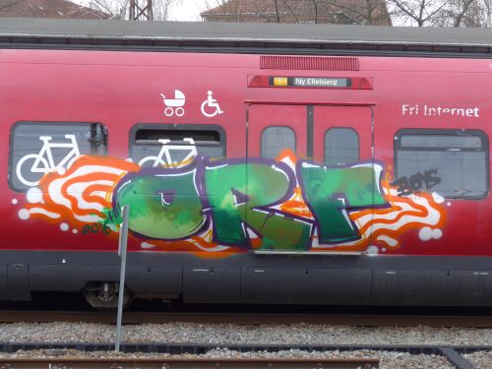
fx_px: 1137
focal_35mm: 80
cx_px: 246
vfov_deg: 18.4
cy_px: 184
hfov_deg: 24.4
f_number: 4.4
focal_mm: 16
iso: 100
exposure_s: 1/80
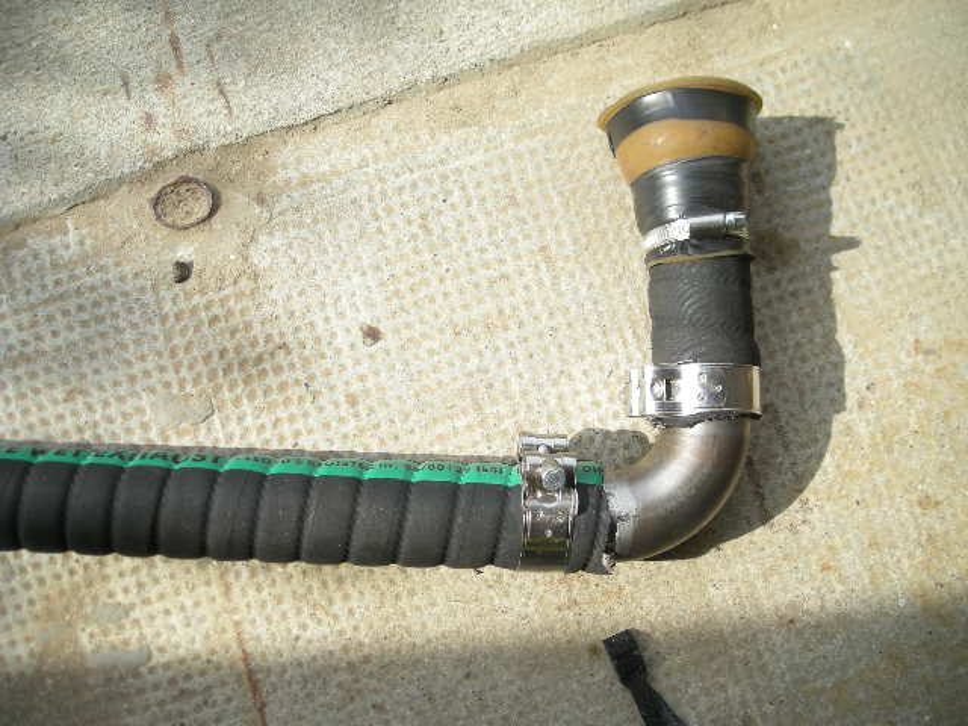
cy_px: 363
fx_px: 979
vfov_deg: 40.7
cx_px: 484
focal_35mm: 35
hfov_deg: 52.6
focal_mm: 5.7
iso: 50
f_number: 2.8
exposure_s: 1/248
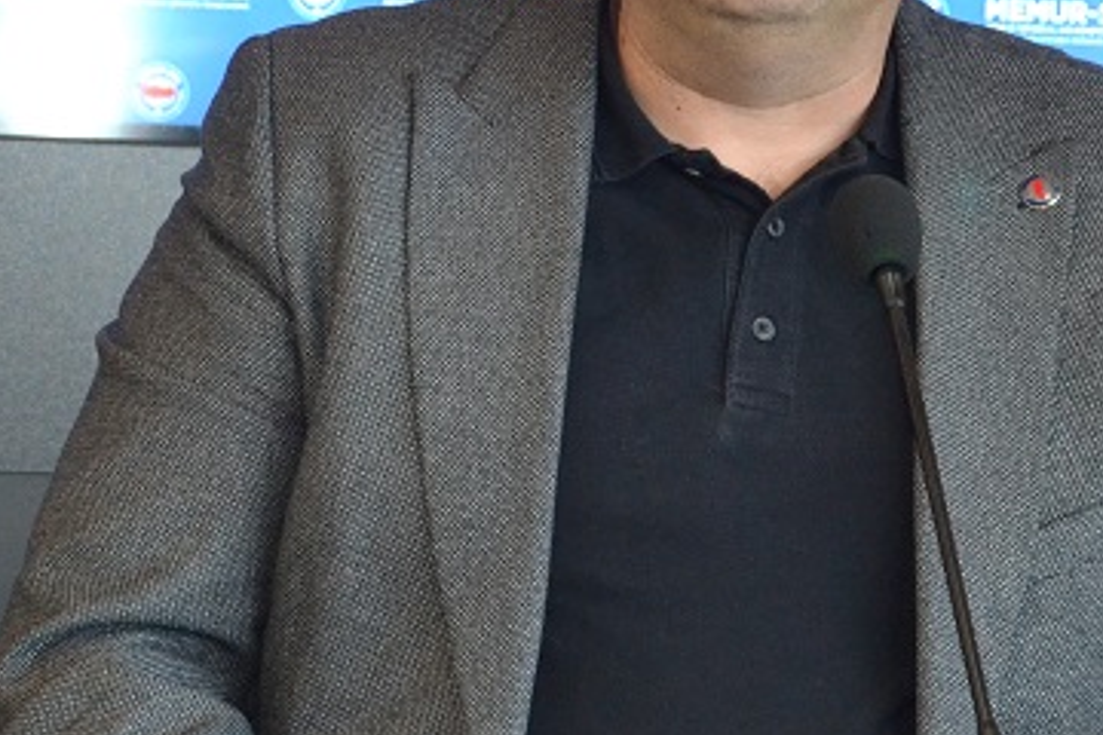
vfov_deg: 6.9
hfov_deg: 10.4
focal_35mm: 198
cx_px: 518
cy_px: 103
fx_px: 6066
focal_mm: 50
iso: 1400
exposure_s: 1/60
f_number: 4.8
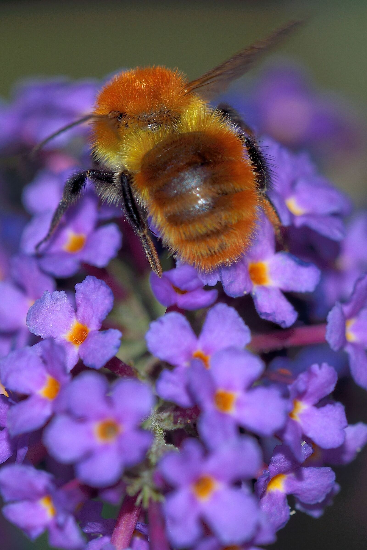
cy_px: 275
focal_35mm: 200
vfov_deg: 10.3
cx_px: 184
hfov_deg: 6.9
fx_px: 3058
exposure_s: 1/250
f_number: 11
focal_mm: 200
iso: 100
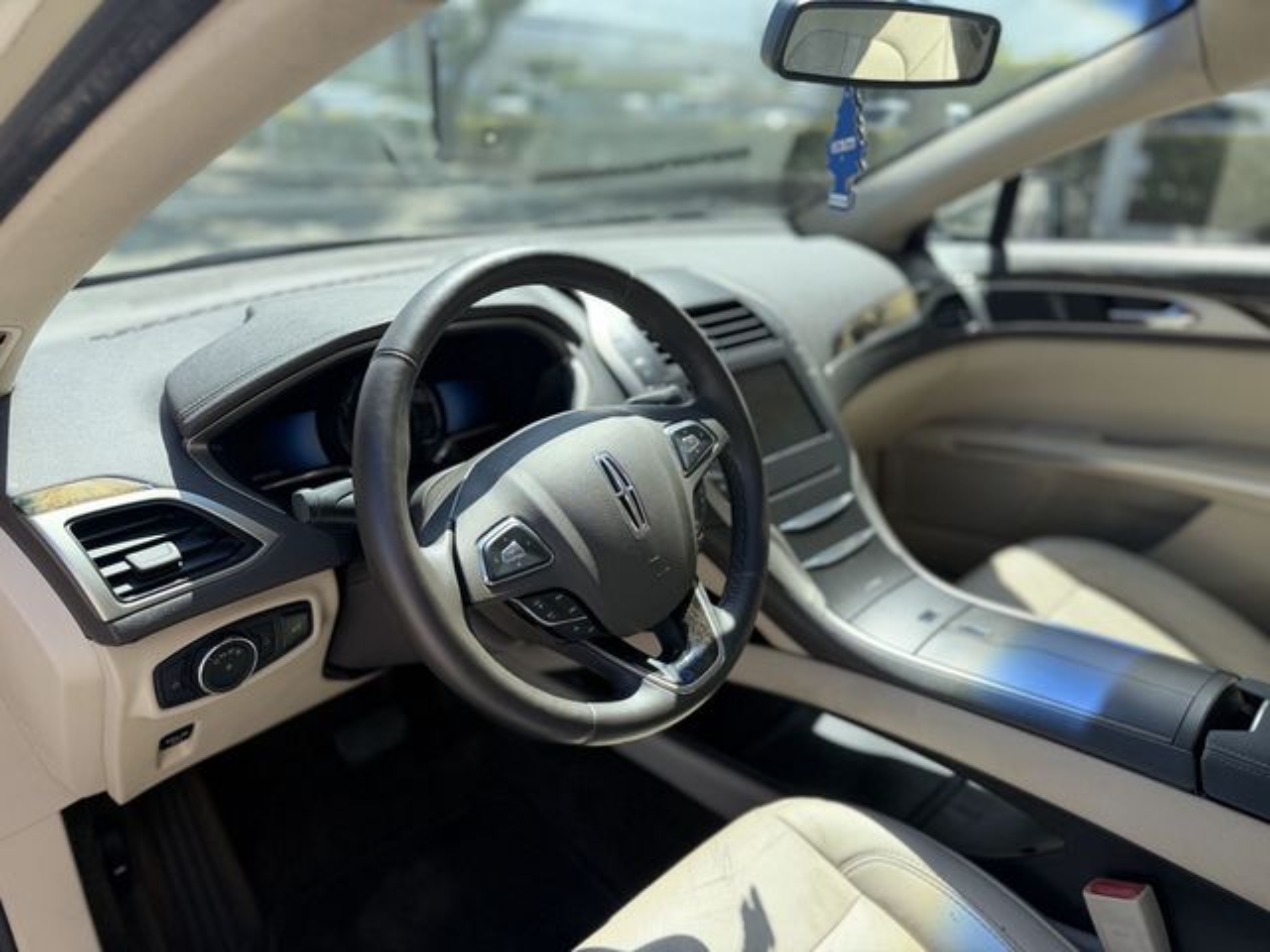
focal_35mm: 24
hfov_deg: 71.6
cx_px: 635
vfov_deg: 56.8
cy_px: 476
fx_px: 881
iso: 80
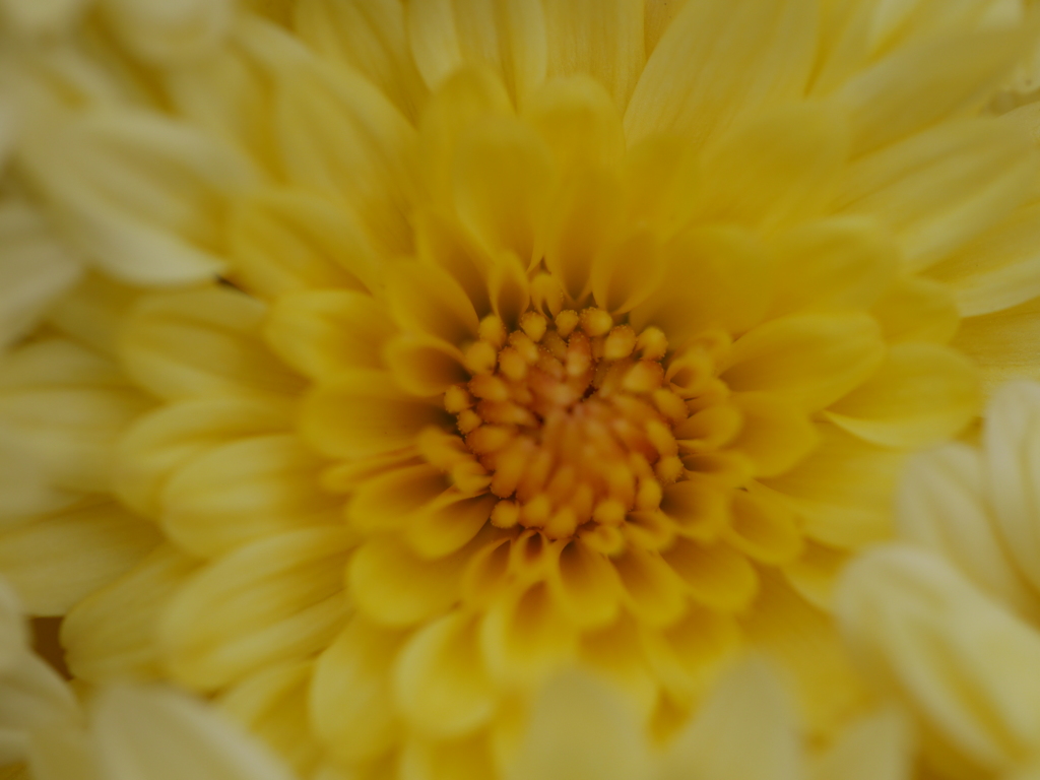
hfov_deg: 16.4
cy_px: 390
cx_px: 520
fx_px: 3605
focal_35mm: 120
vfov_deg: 12.3
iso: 200
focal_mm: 60
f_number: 2.8
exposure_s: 1/1300
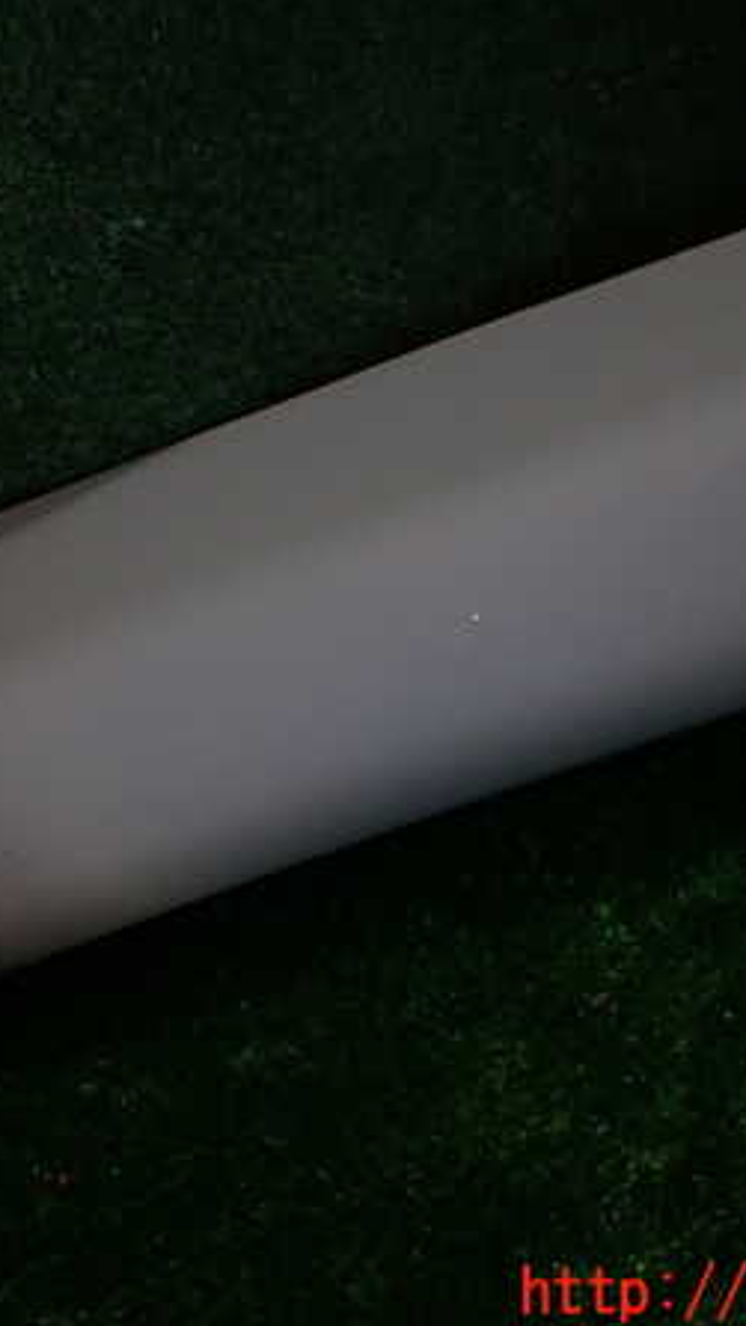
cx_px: 300
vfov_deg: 46.4
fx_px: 1547
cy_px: 663
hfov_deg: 27.1
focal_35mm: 44
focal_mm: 5.4
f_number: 2.3
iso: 125
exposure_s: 1/125
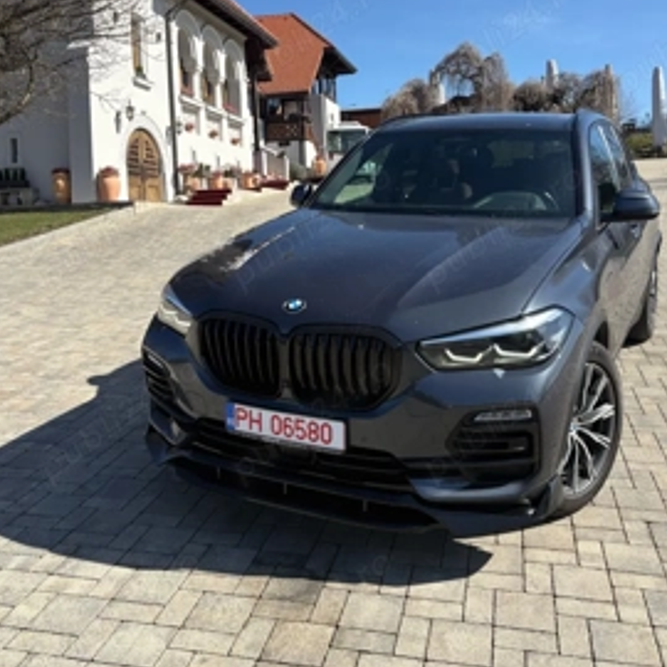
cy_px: 257
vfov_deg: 48.1
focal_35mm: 34
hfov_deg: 48.4
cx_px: 361
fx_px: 741
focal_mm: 5.96
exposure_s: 1/2451
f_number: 1.6
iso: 50
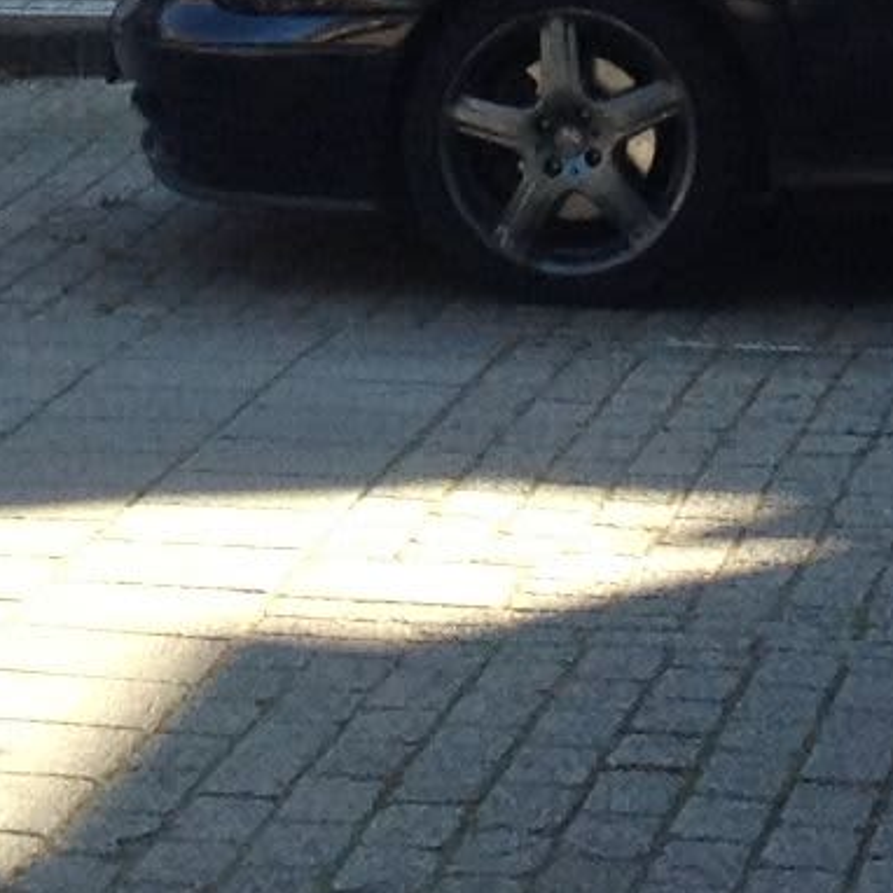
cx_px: 479
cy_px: -1529
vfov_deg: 6.2
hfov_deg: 6.6
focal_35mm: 264
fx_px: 7705
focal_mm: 4.3
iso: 50
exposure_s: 1/272
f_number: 2.4
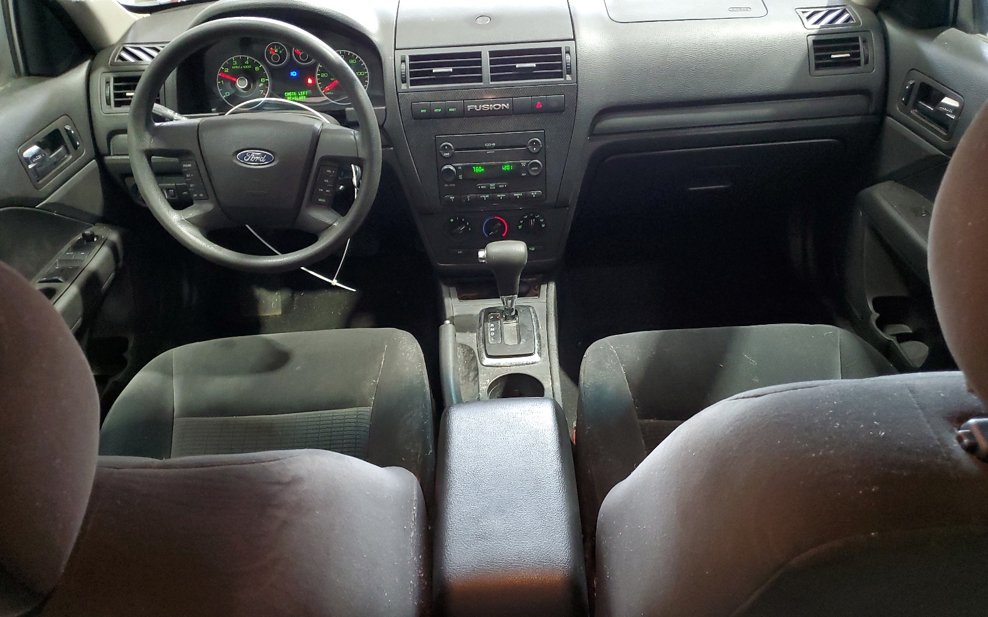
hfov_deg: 66.5
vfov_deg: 44.5
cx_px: 494
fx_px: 754
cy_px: 329
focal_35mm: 28
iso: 301
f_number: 1.5
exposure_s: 1/30
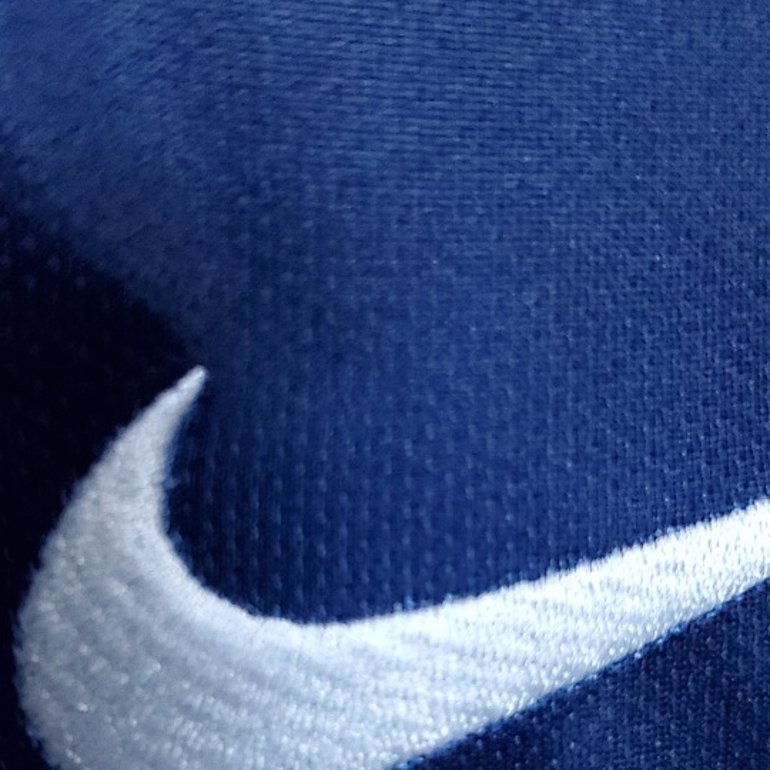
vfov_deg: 36.2
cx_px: 408
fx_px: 1158
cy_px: 549
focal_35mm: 46
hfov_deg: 36.8
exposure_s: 1/60
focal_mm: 4.3
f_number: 1.5
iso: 500
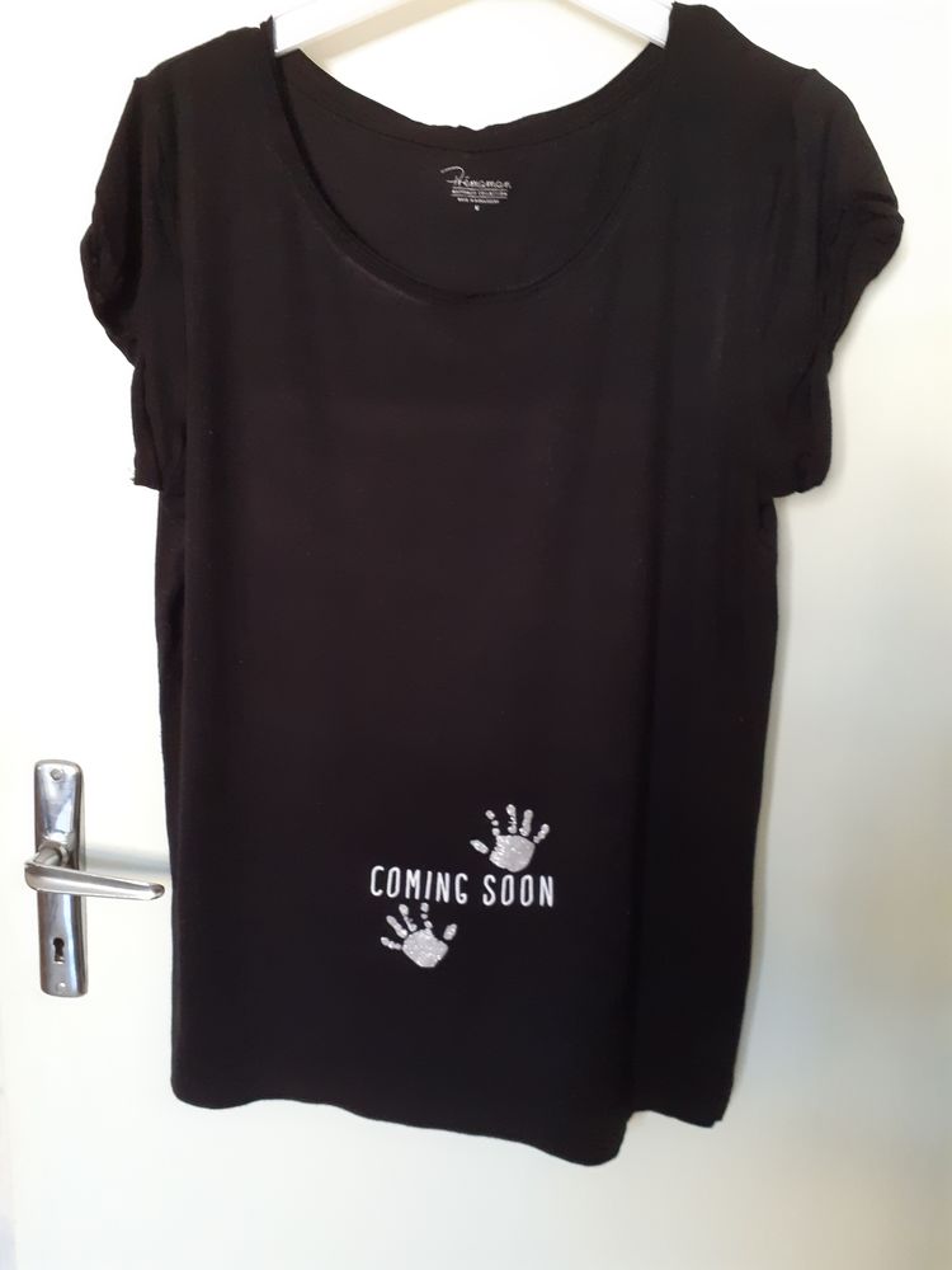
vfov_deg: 65.3
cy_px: 635
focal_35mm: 27
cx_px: 476
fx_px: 990
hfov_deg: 51.4
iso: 320
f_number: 1.9
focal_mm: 3.6
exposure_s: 1/25
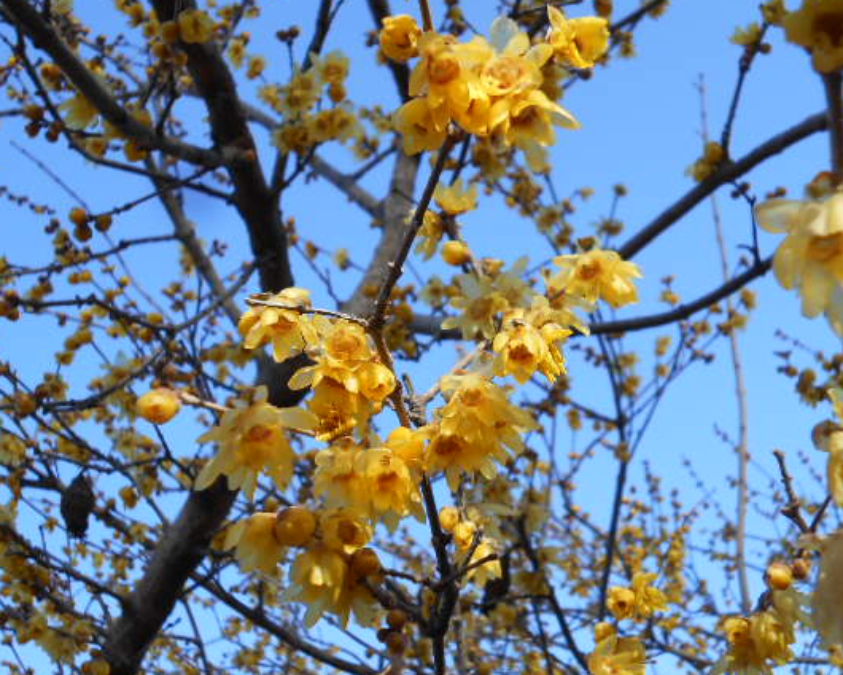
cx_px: 442
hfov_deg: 40.3
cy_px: 325
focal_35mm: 46
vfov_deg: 32.7
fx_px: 1148
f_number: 3.9
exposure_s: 1/320
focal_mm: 6.7
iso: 80
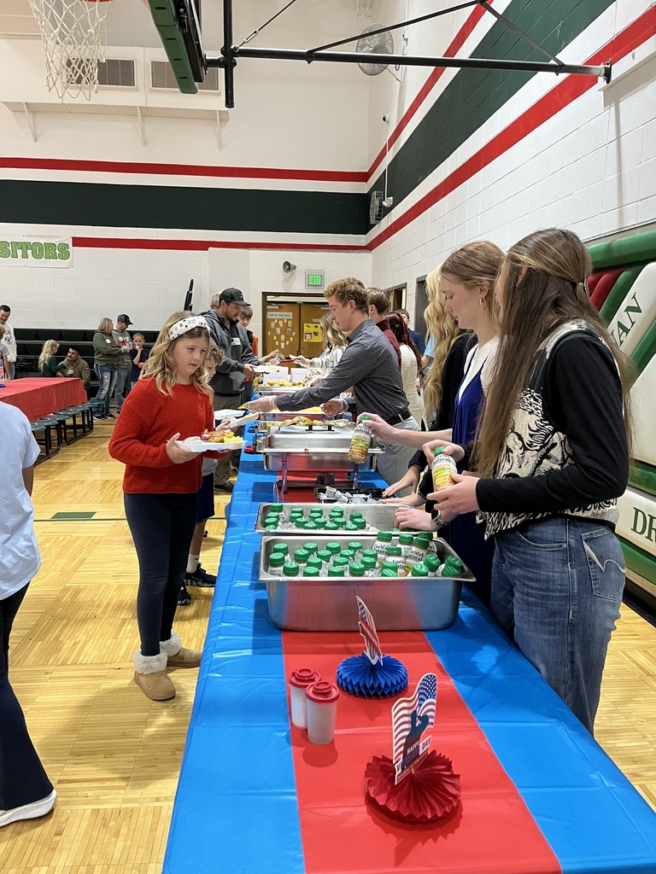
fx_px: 657
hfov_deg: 53.1
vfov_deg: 67.3
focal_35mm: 26
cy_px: 437
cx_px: 328
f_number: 1.6
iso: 320
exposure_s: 1/60
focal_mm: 5.1
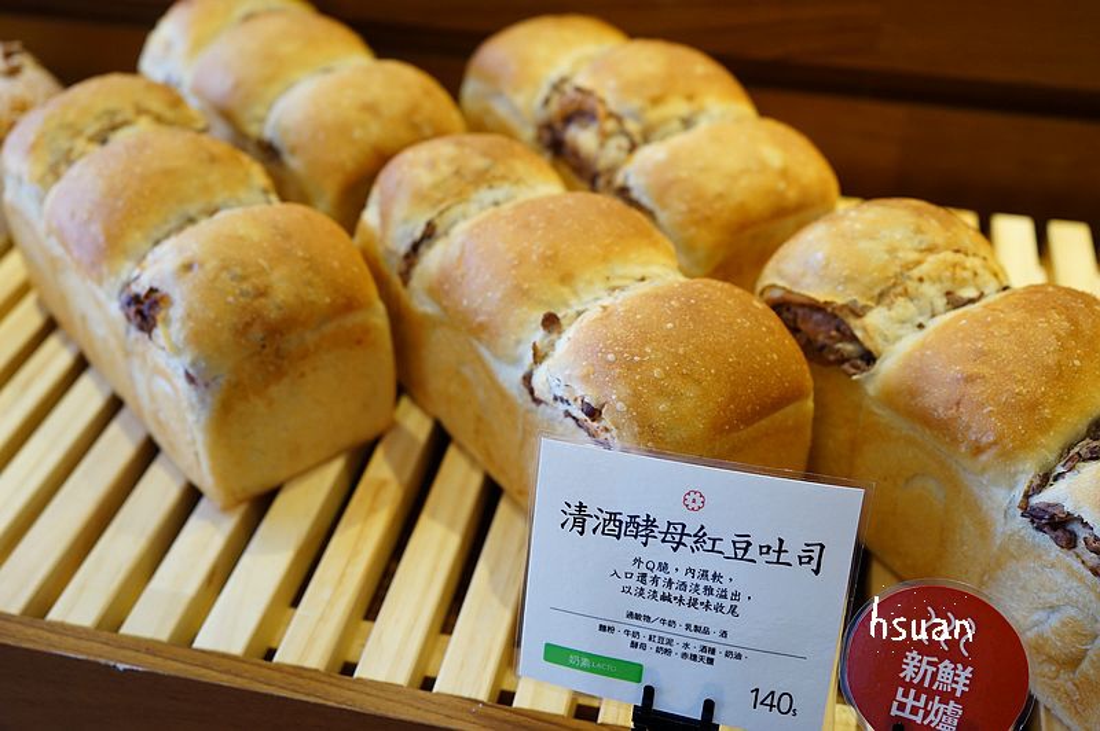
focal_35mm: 39
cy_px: 366
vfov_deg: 34.2
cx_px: 550
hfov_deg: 49.6
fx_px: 1191
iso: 1000
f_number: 4
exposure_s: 1/60
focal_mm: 39
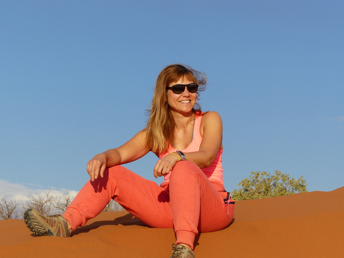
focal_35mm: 141
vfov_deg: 10.5
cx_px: 172
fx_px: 1401
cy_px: 129
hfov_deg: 14.0
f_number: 4
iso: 100
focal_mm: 23.1
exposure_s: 1/1000
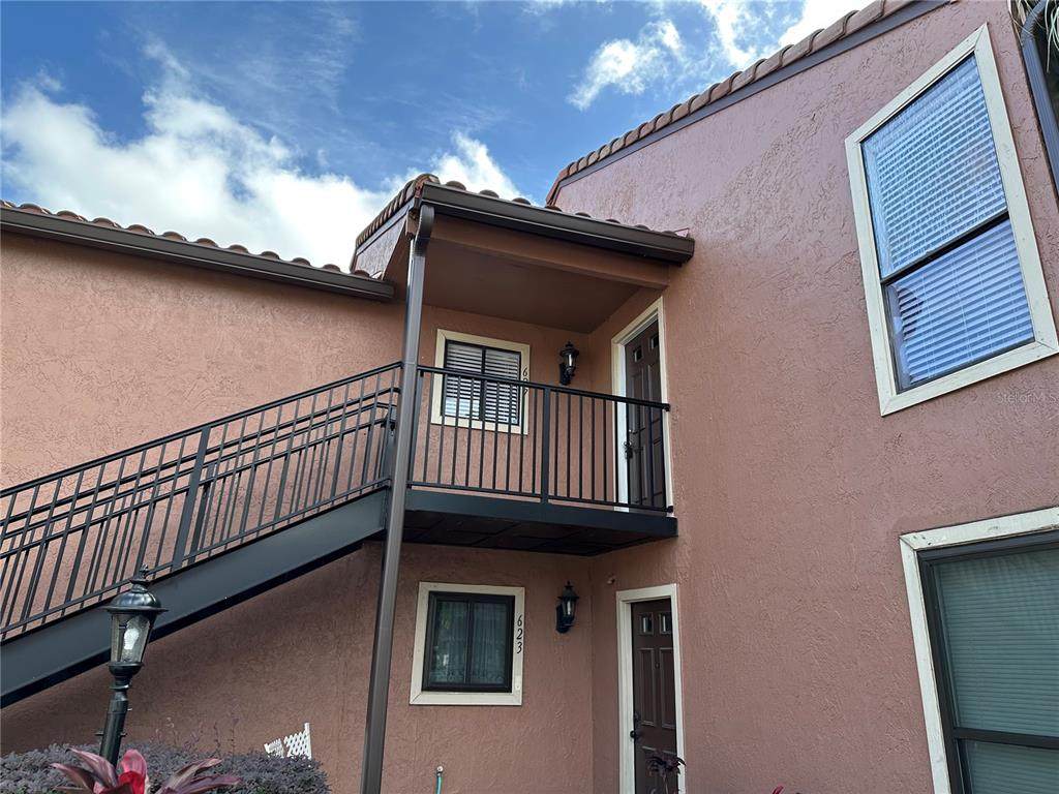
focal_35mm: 24
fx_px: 734
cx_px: 530
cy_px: 397
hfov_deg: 71.6
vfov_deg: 56.8
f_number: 1.78
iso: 80
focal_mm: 6.86
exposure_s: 1/971
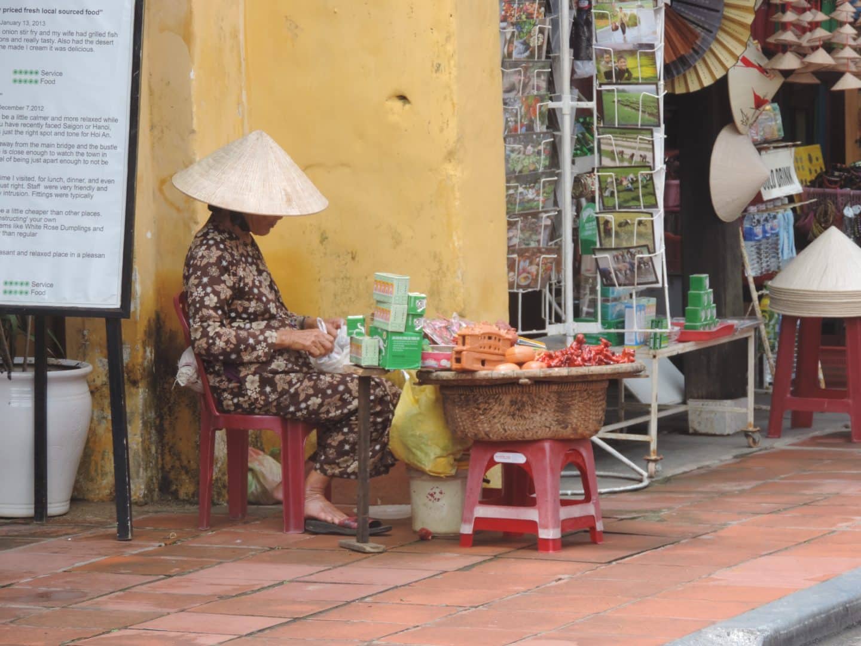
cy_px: 323
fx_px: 4975
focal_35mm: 200
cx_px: 430
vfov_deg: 7.4
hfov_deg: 9.9
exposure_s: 1/125
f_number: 4.6
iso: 80
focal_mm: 35.6
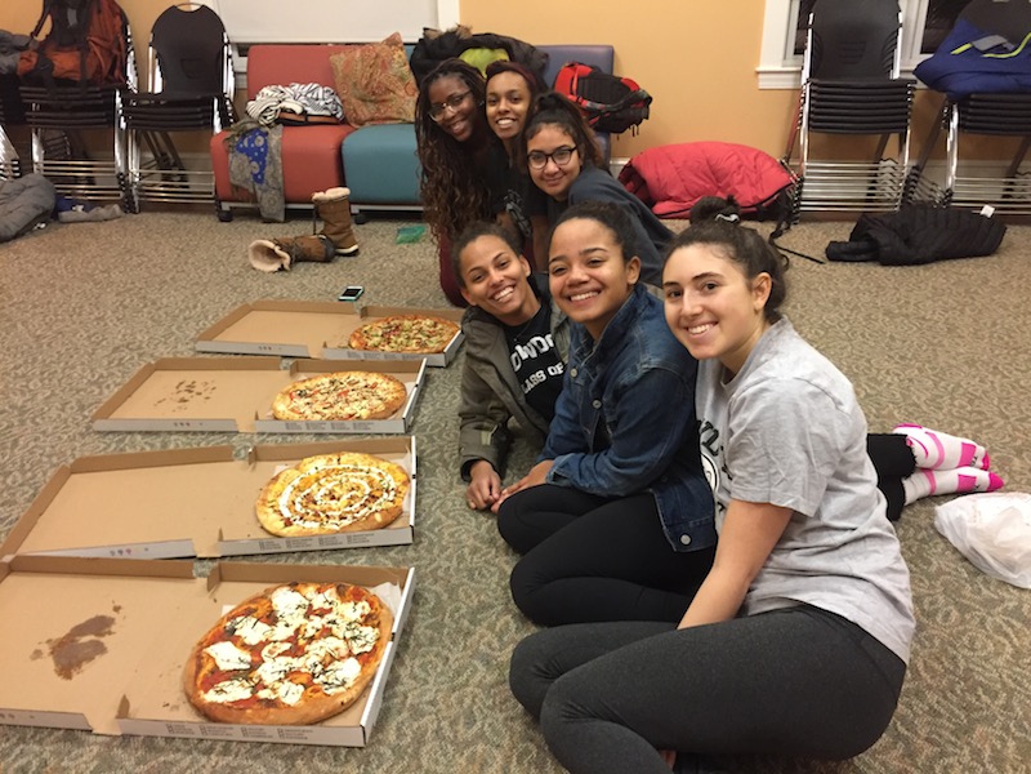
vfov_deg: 48.2
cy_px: 387
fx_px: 864
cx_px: 516
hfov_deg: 61.7
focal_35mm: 29
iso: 250
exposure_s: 1/24
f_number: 2.2
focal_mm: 4.15
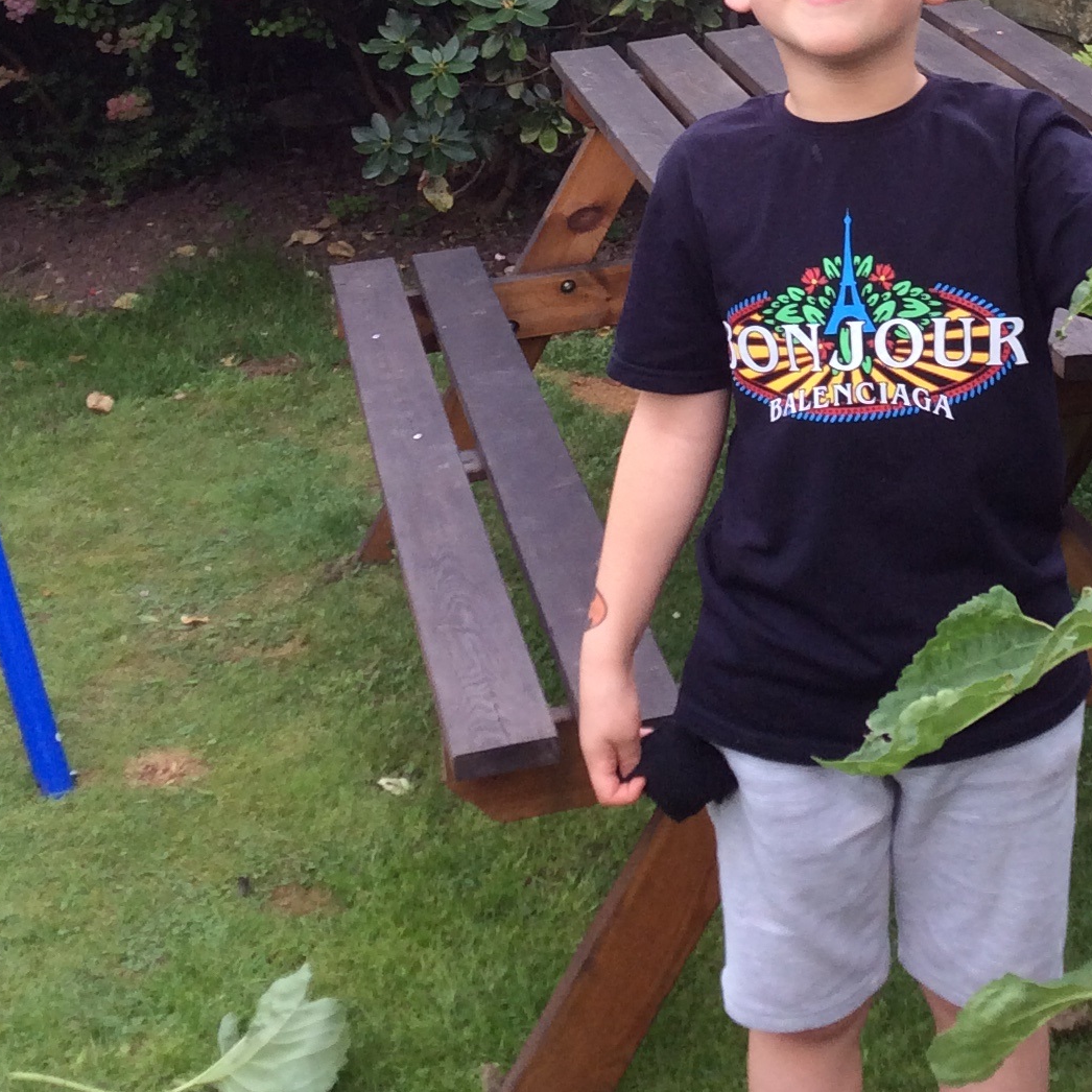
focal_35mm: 70
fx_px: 2498
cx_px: 979
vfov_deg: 23.9
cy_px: 75
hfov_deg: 24.0
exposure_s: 1/100
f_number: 2.4
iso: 32
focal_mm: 3.3
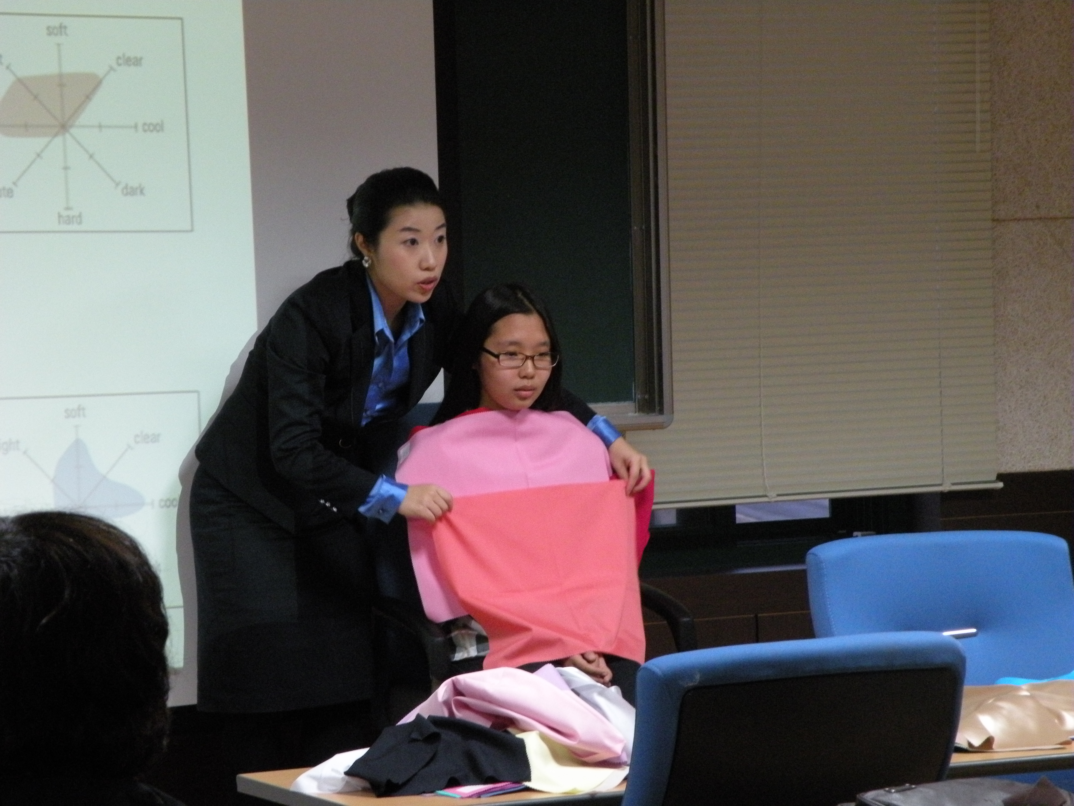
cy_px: 403
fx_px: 3692
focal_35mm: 119
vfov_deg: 12.5
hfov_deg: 16.6
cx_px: 537
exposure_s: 1/43.5
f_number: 4.5
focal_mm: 21
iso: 400
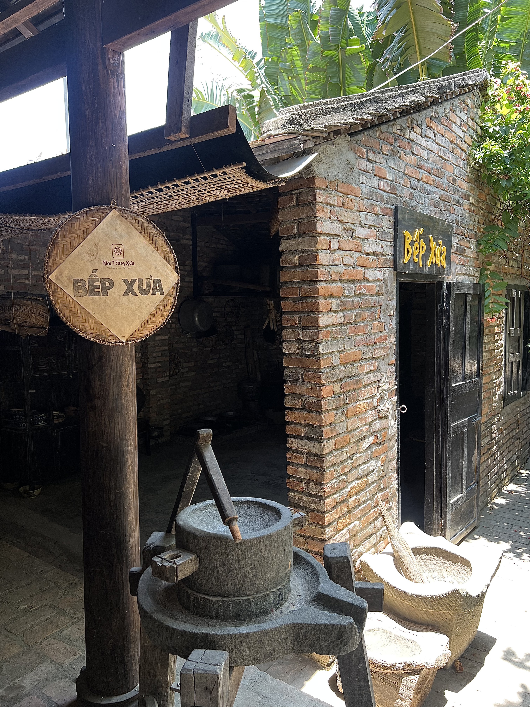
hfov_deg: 53.1
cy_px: 354
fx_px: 531
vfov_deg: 67.3
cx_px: 265
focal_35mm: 26
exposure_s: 1/146
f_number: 1.5
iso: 32
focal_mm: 5.7
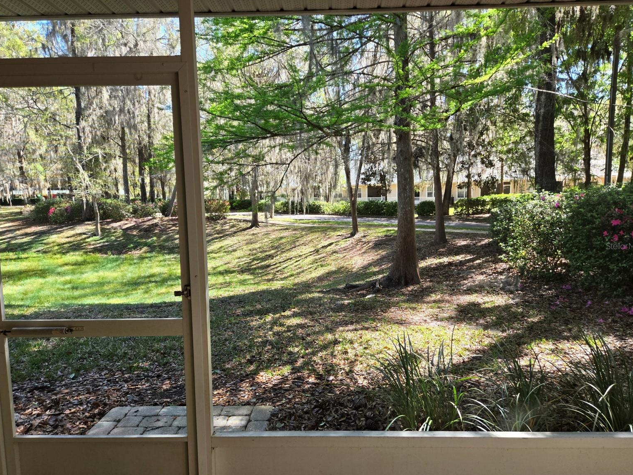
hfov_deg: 71.6
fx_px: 439
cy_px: 246
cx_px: 315
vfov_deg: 56.8
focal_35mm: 24
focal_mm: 5.4
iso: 100
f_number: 1.8
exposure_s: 1/508
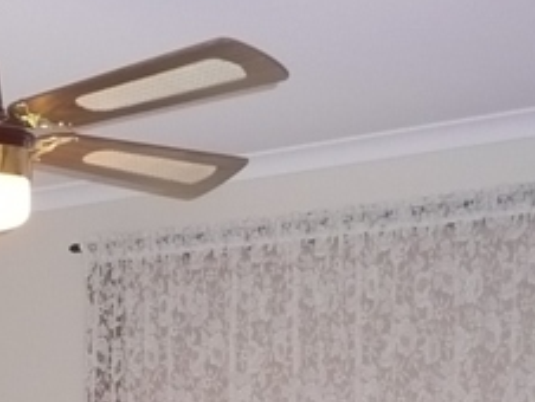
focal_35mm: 99
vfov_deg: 13.8
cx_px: -83
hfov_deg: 18.9
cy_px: 648
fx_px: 1532
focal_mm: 4.6
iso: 250
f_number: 3.3
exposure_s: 1/30
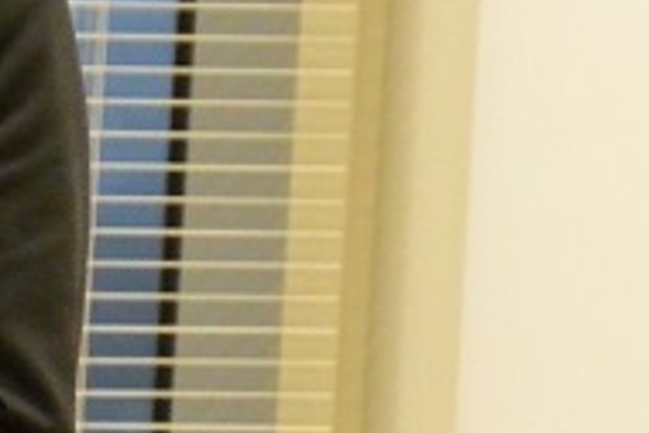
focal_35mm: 804
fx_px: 14493
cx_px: -405
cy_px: -21
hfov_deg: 2.6
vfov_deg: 1.7
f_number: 5.6
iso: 2800
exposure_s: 1/60
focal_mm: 80.5
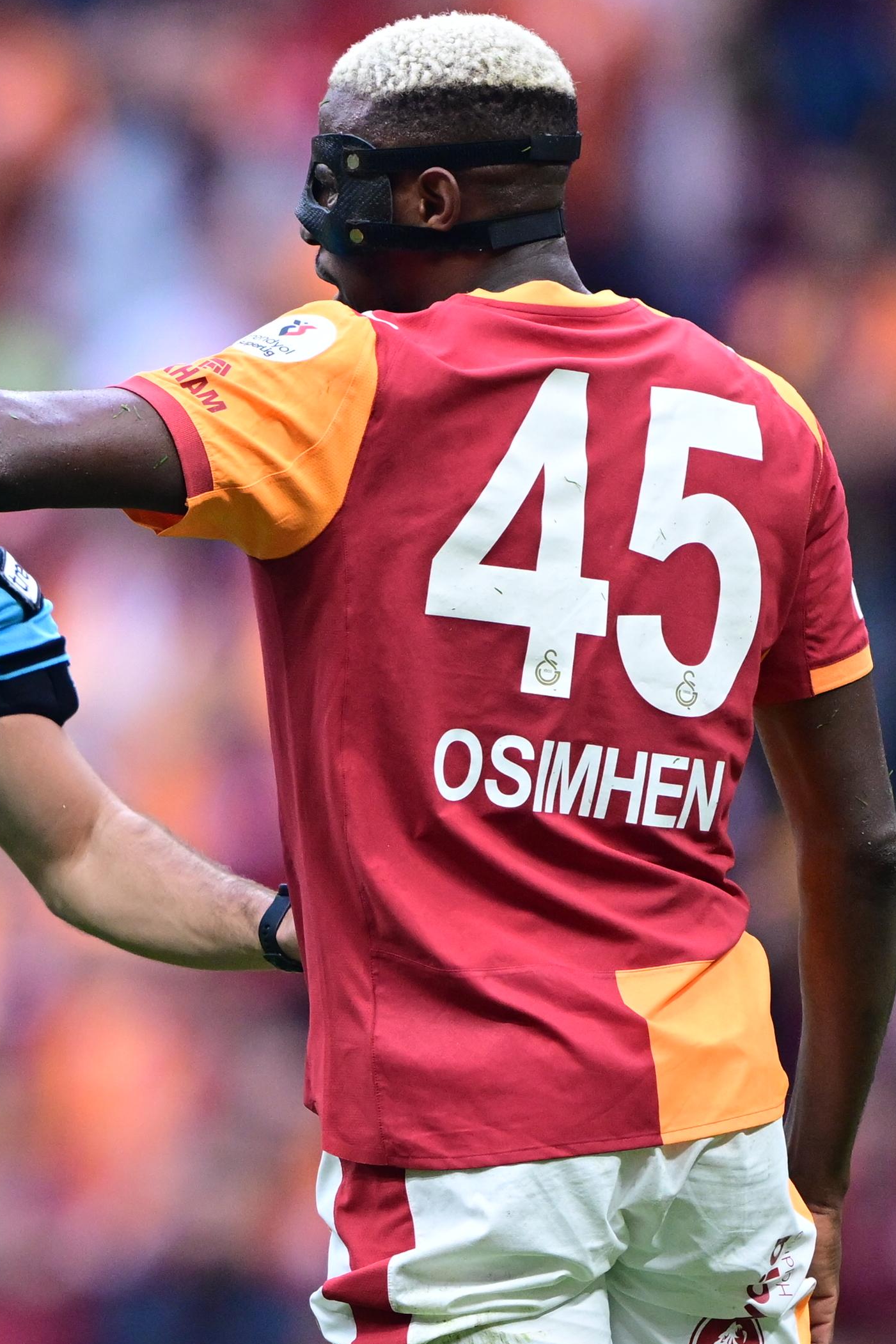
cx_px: 52
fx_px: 35806
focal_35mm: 959
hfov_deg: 1.4
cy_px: 636
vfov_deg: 2.2
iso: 2000
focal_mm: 400
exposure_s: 1/1600
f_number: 2.8
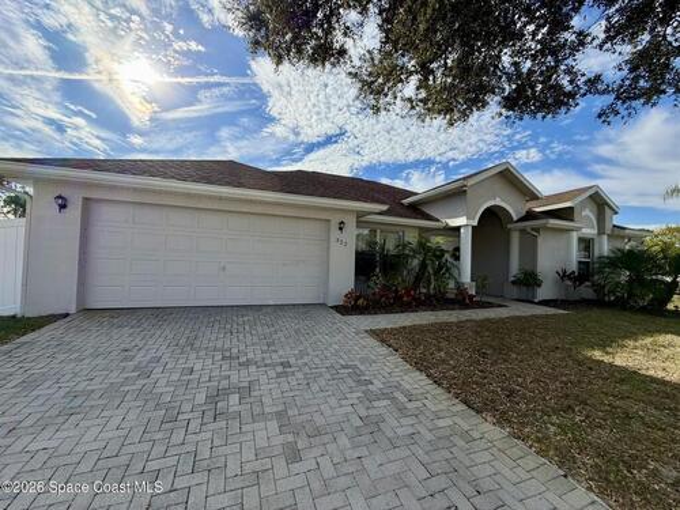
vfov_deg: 85.7
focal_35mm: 14
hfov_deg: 102.1
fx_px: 275
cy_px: 255
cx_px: 340
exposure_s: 1/1087
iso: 25
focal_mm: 2.22
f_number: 2.2
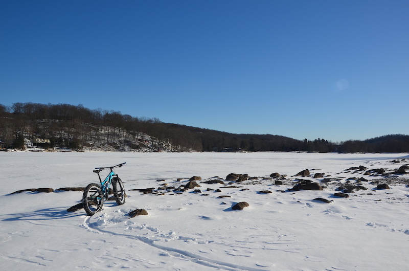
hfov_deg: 57.3
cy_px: 136
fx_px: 374
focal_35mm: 33
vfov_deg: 39.8
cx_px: 204
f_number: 13
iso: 100
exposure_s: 1/200
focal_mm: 22
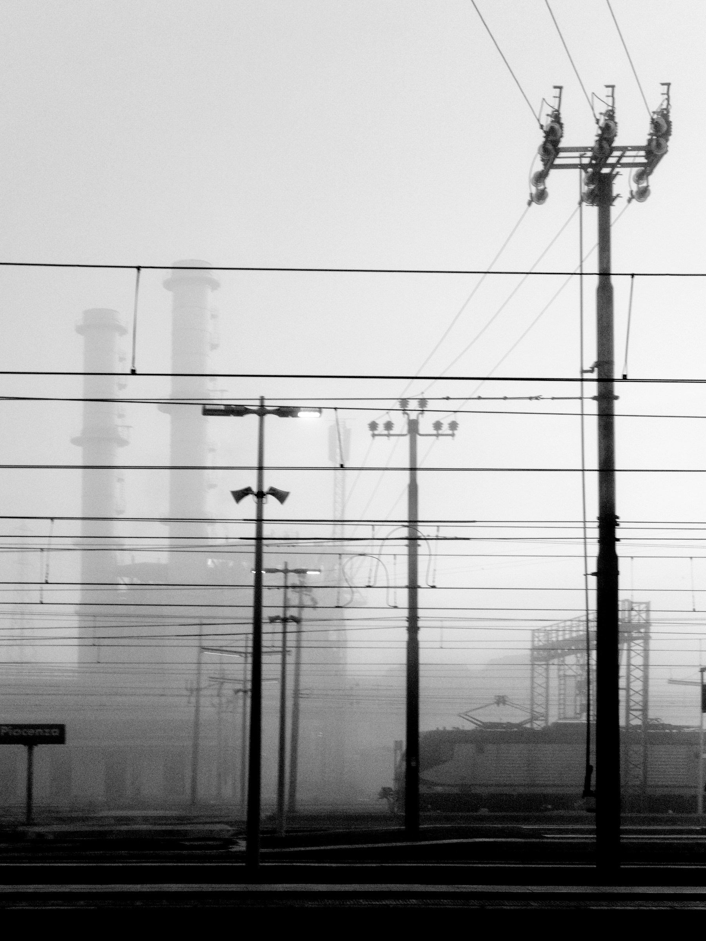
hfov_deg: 25.7
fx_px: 1550
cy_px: 470
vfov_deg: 33.8
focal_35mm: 57
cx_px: 353
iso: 25
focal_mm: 6.6
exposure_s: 1/100
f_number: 2.8
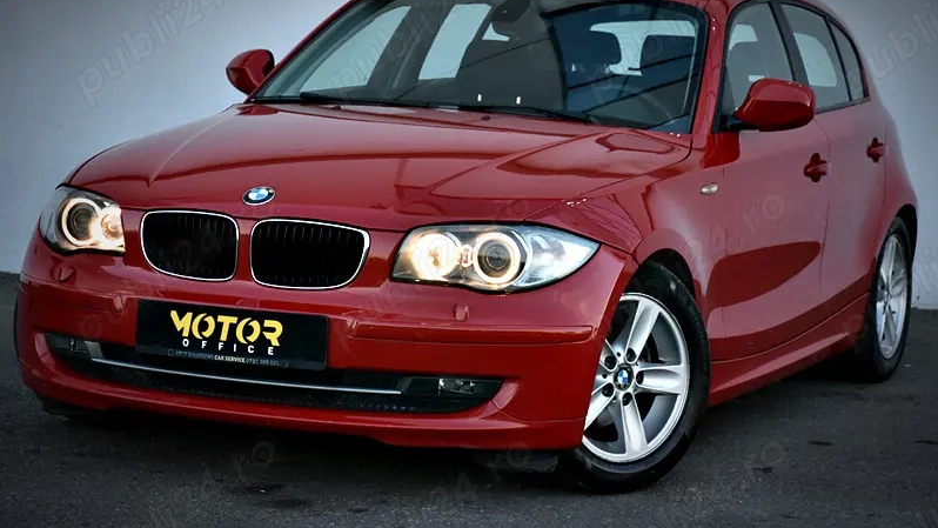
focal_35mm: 104
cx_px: 469
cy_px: 231
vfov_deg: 11.6
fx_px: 2587
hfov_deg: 20.6
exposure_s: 1/250
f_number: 5
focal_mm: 66
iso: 800
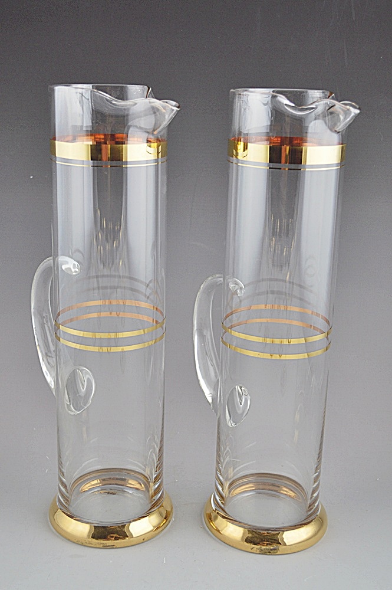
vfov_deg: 41.1
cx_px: 196
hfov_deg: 28.0
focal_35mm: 48
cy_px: 295
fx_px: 785
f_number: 4.8
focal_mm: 32
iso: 400
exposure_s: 1/80
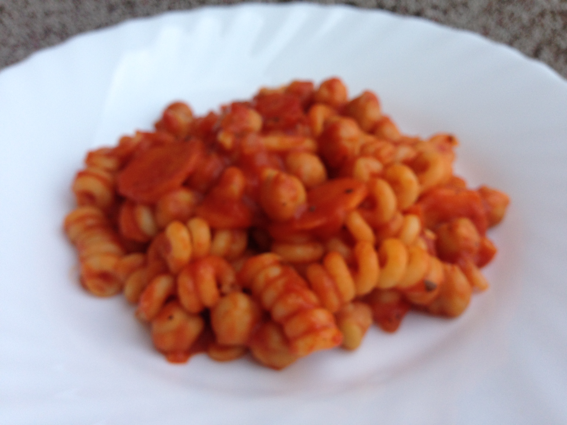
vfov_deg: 42.9
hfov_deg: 55.4
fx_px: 541
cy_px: 212
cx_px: 284
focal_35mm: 33
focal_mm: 4.12
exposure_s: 1/60
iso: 64
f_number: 2.4
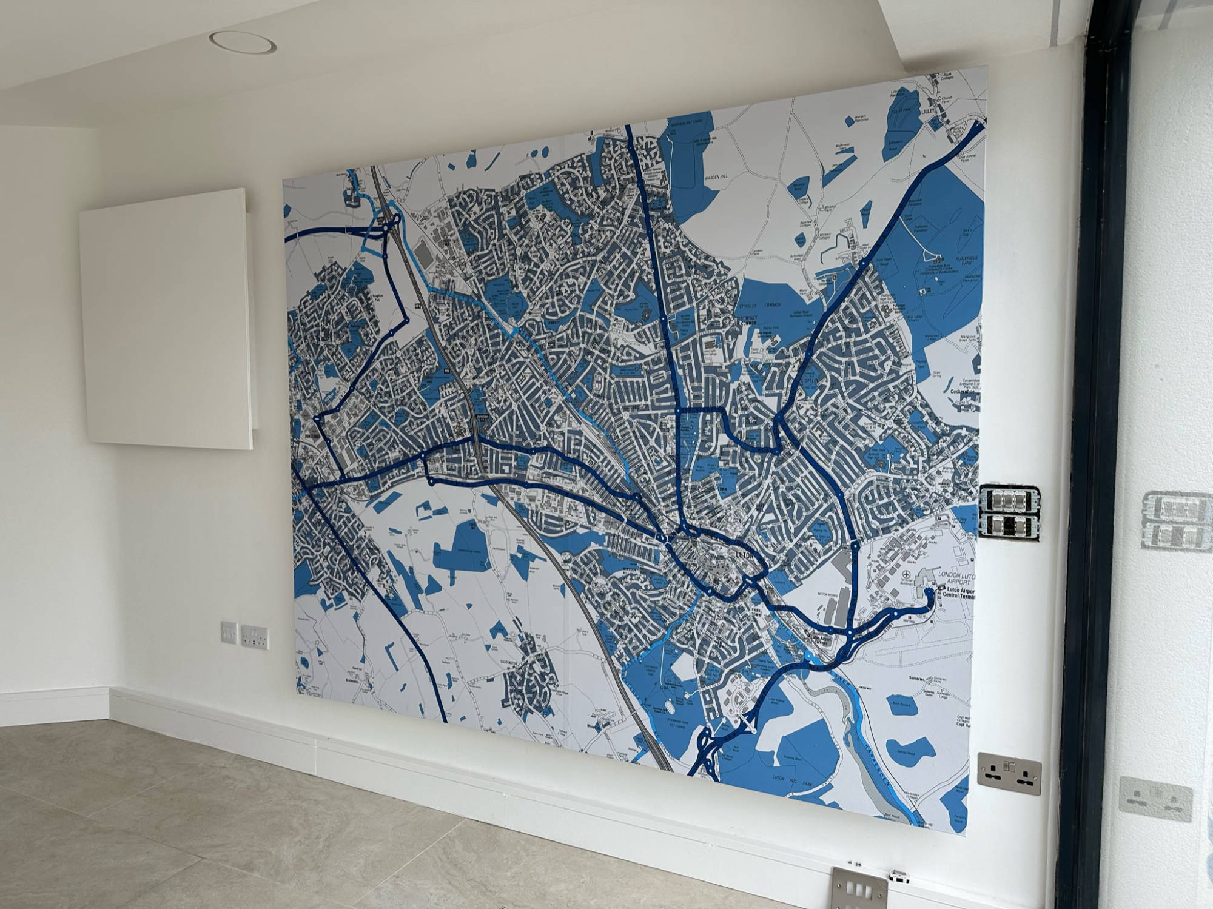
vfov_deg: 56.8
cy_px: 454
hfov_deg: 71.6
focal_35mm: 24
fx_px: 841
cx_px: 606
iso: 80
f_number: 1.78
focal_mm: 6.86
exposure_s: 1/558
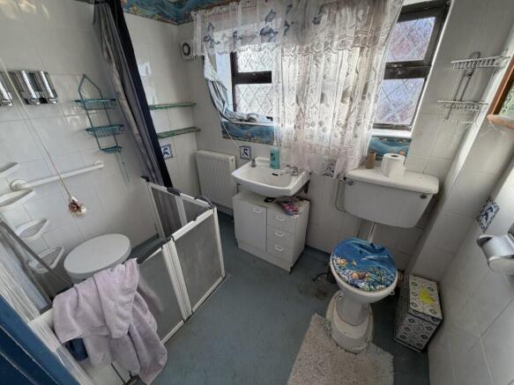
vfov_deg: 85.7
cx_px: 257
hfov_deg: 102.1
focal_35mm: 14
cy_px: 192
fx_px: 208
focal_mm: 2.22
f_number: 2.2
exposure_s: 1/100
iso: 100
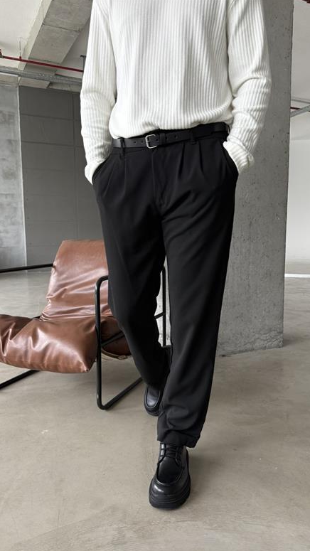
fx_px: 395
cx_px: 167
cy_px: 282
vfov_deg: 69.8
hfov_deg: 42.9
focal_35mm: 27
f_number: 1.78
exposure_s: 1/92
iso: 200
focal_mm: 6.76
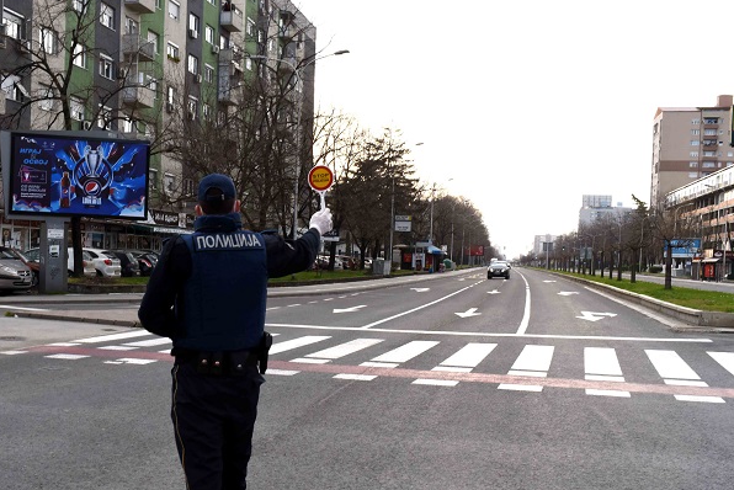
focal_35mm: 47
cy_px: 313
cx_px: 246
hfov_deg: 41.4
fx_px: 959
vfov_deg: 28.6
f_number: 9
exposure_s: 1/320
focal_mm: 35
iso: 1000
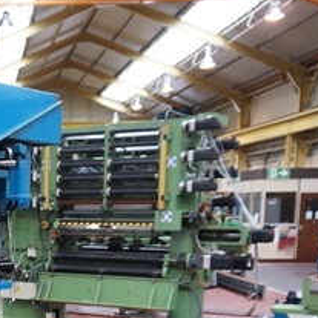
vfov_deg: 23.3
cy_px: 321
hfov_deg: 21.5
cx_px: -118
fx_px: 738
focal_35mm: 71
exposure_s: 1/160
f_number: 4
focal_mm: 16
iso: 1250
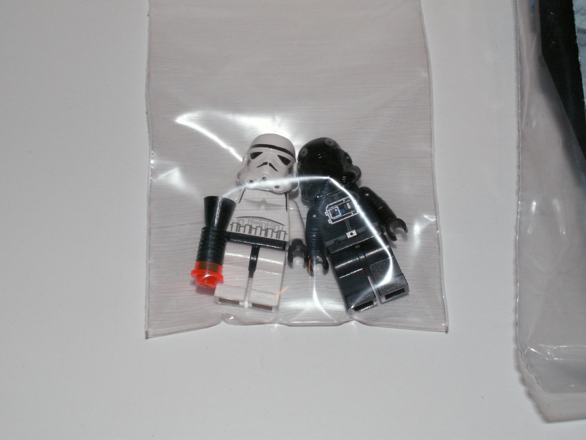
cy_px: 220
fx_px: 1050
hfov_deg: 31.2
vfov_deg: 23.7
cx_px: 293
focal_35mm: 62
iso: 160
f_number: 7.1
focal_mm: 10.28
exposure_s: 1/40
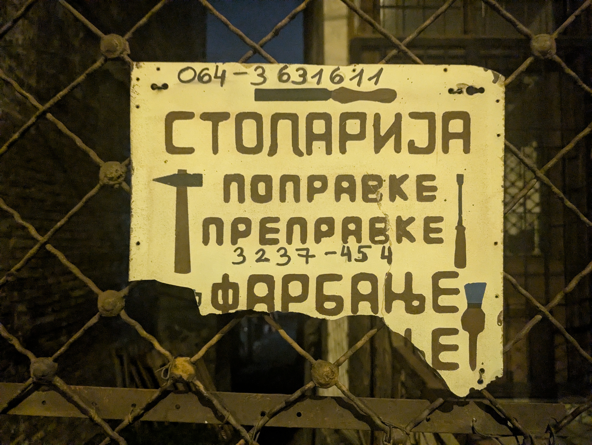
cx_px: 296
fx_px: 428
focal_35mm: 25
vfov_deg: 54.9
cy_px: 222
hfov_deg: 69.4
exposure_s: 1/13.6
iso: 1417
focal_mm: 5.43
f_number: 1.89
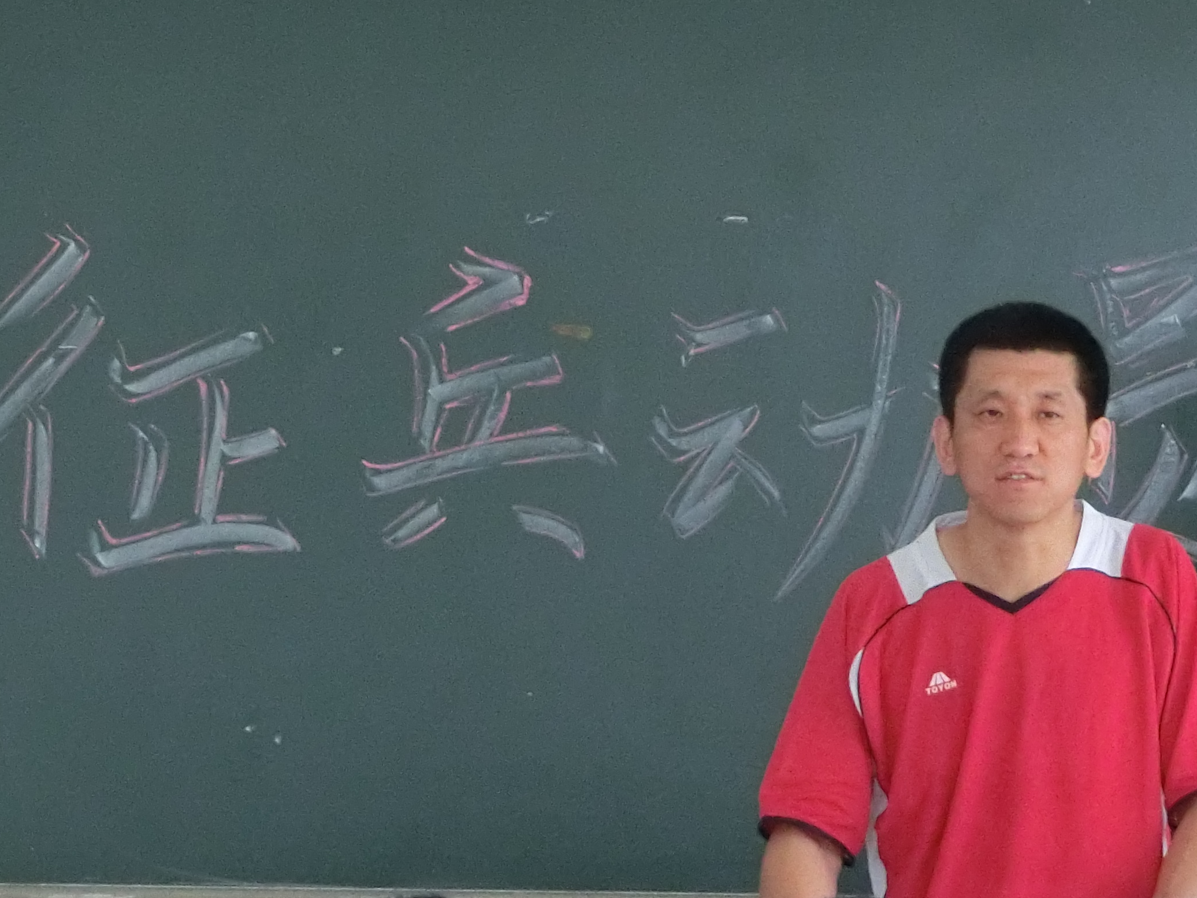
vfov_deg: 4.7
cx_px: 1061
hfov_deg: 6.2
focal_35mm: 318
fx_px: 10996
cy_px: 236
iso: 800
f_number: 5.8
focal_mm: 25.5
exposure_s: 1/160
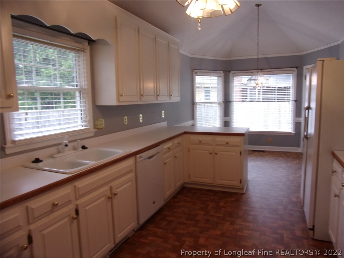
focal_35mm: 24
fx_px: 239
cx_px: 172
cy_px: 129
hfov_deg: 71.6
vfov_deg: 56.8
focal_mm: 4.3
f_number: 3.3
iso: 103
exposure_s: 1/34
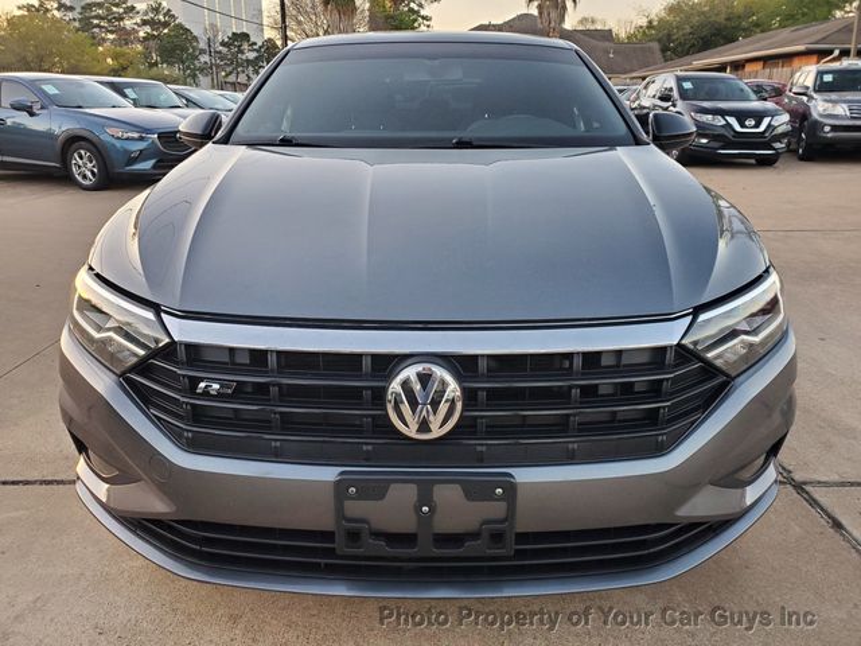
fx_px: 647
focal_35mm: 26
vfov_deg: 53.1
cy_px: 323
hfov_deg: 67.3
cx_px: 430
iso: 200
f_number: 2.4
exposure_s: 1/120
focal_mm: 4.3
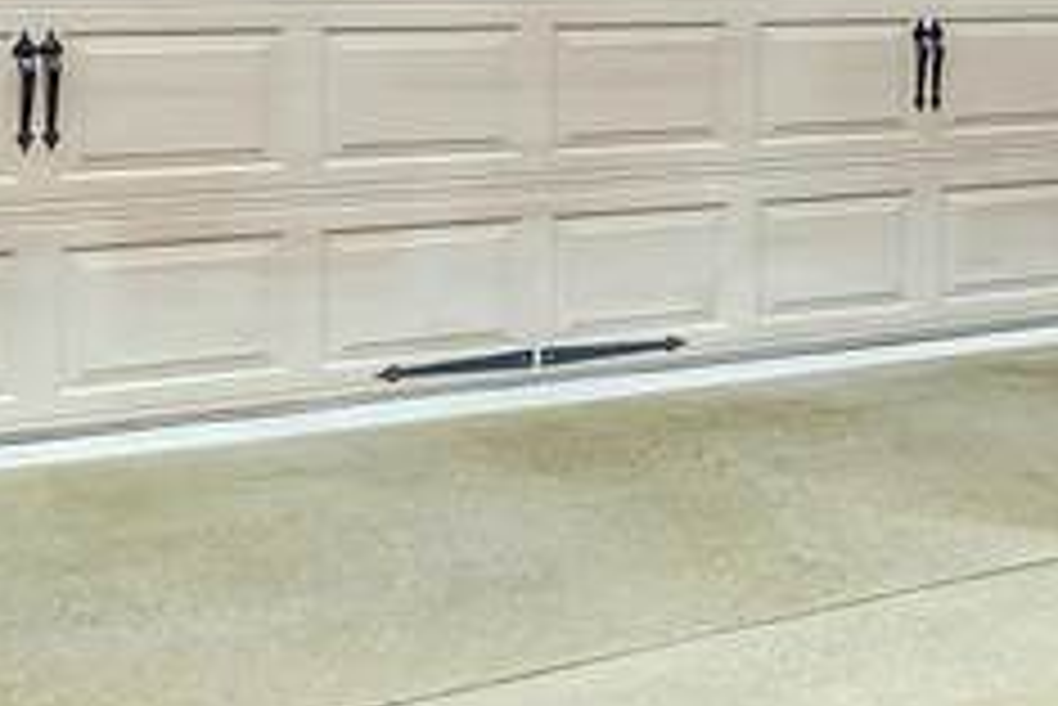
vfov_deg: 15.4
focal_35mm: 87
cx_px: 2035
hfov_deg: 17.6
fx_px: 2558
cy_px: -20
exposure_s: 1/320
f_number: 7.1
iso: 320
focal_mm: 11
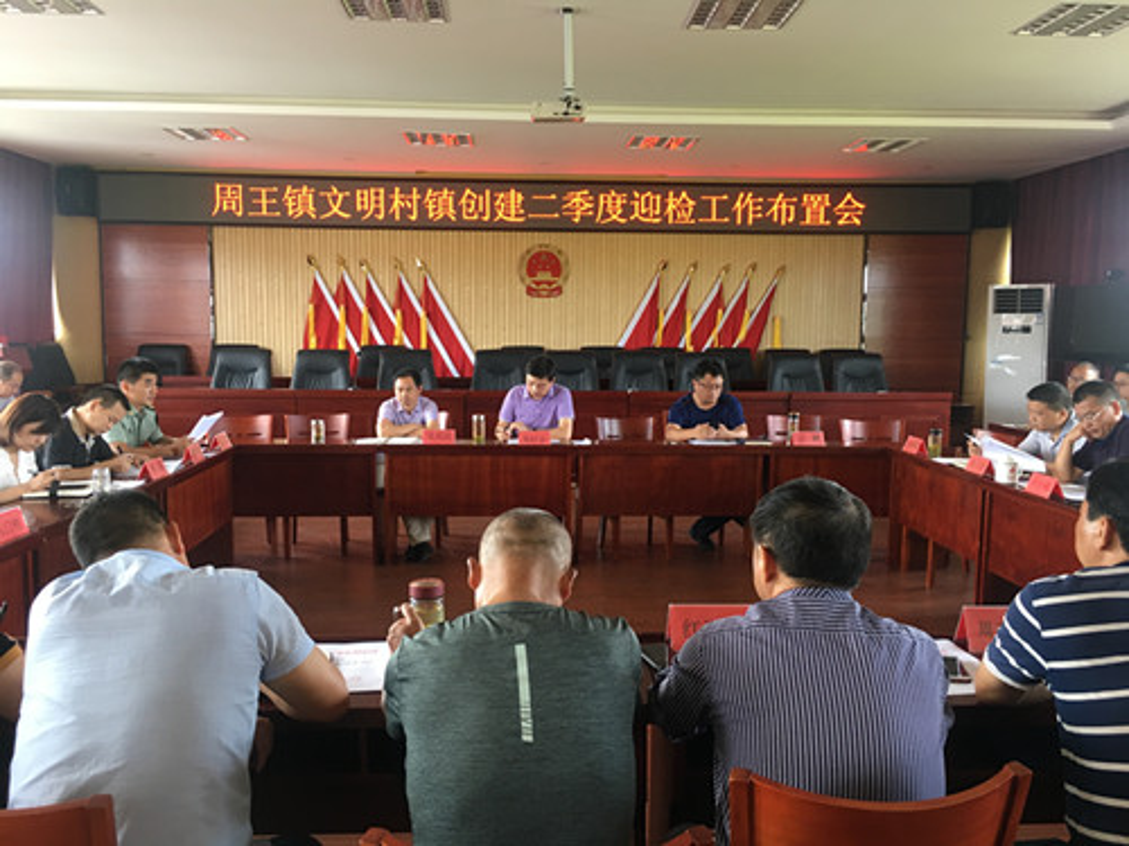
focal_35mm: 29
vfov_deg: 48.2
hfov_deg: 61.7
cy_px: 423
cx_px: 564
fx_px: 946
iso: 100
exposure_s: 1/33
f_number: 2.2
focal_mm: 4.15
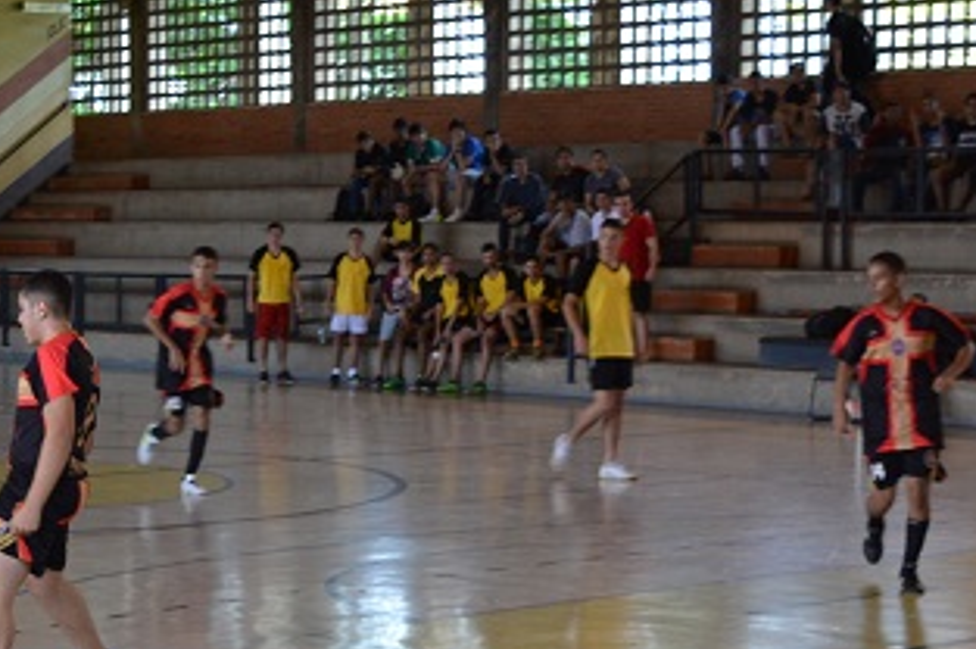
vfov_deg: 14.0
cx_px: 321
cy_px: 527
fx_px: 2632
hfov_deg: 20.9
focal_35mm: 97
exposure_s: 1/80
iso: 400
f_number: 4.5
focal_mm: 27
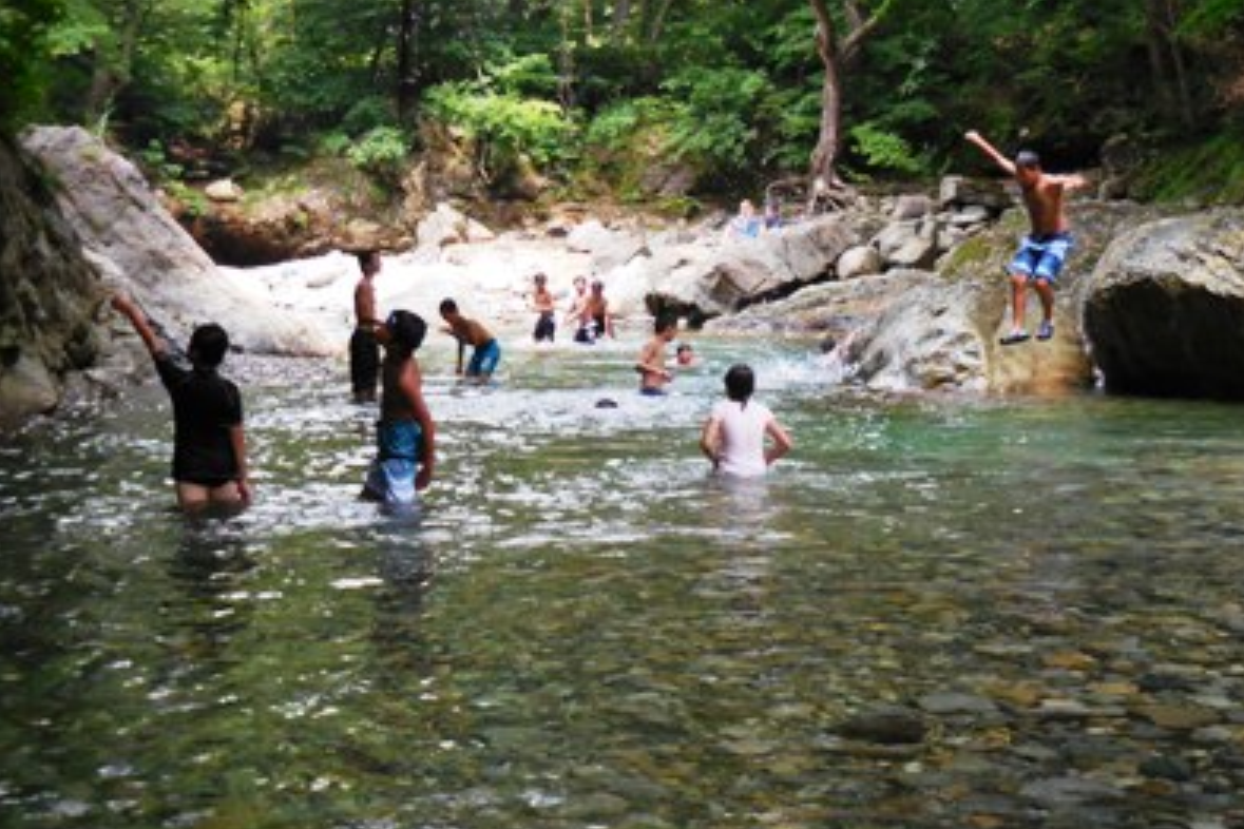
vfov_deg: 24.6
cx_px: 624
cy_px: 408
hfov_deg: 36.2
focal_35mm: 55
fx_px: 1900
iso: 400
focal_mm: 9.4
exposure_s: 1/320
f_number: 4.3
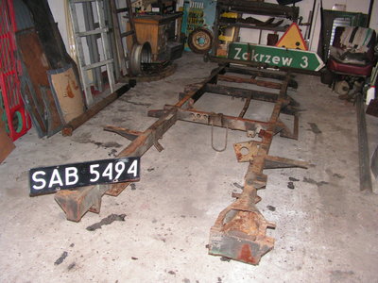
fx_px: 393
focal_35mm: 36
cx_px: 189
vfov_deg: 39.7
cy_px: 142
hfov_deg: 51.4
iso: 200
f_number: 3.2
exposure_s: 1/40
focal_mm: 6
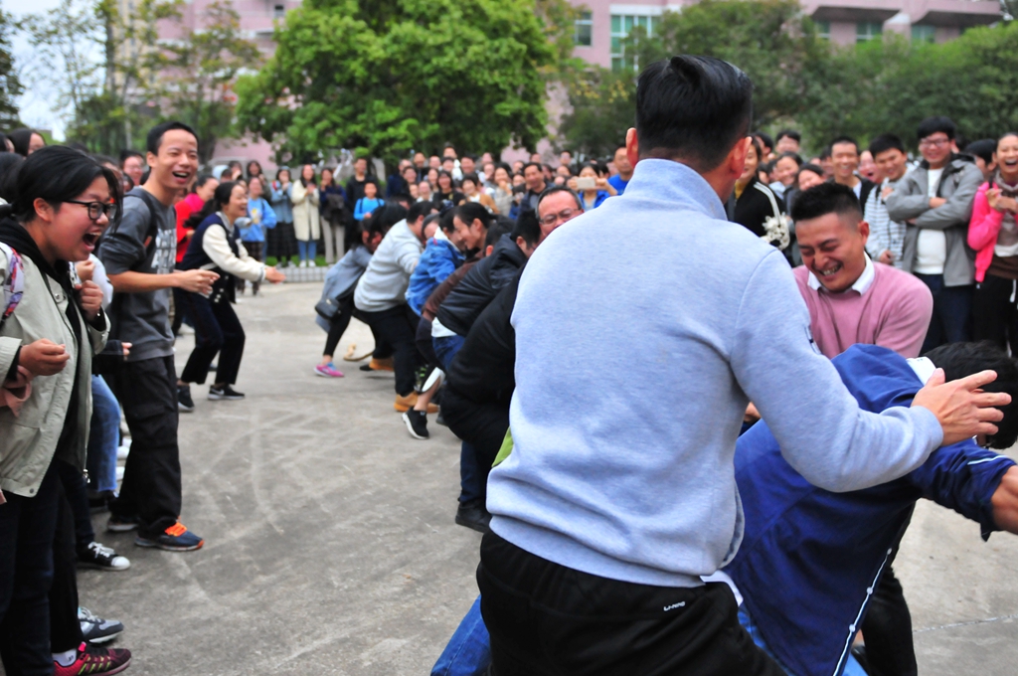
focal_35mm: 36
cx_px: 509
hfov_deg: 53.2
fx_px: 1017
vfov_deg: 36.8
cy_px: 338
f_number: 2.8
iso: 1250
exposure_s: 1/125
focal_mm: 24
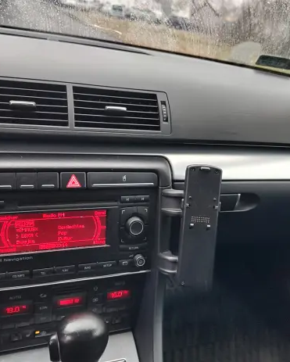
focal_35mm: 31
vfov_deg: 57.1
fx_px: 332
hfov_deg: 47.0
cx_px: 166
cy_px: 187
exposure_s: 1/50
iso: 108
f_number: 1.8
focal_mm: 5.56
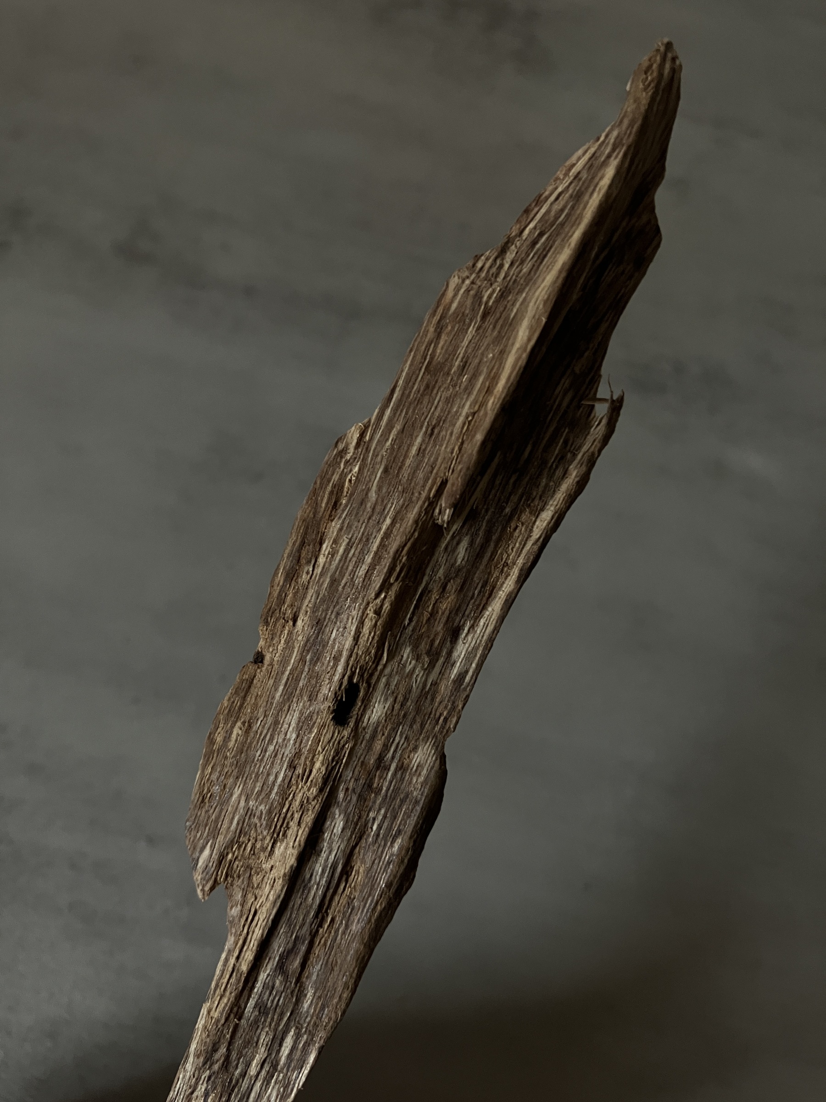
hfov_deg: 49.7
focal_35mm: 28
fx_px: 891
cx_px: 413
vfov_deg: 63.4
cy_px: 551
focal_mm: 3.99
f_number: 1.8
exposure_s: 1/60
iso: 250
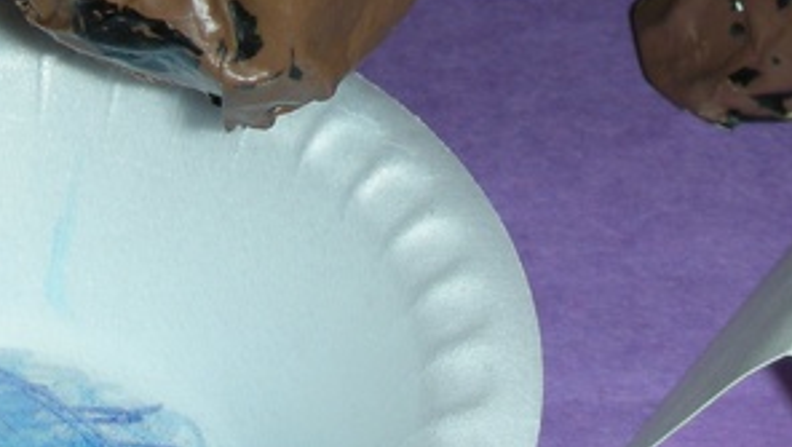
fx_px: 2144
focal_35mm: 102
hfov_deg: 20.9
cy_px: -292
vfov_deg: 11.3
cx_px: 417
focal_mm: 5.8
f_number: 7.9
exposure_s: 1/60
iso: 50
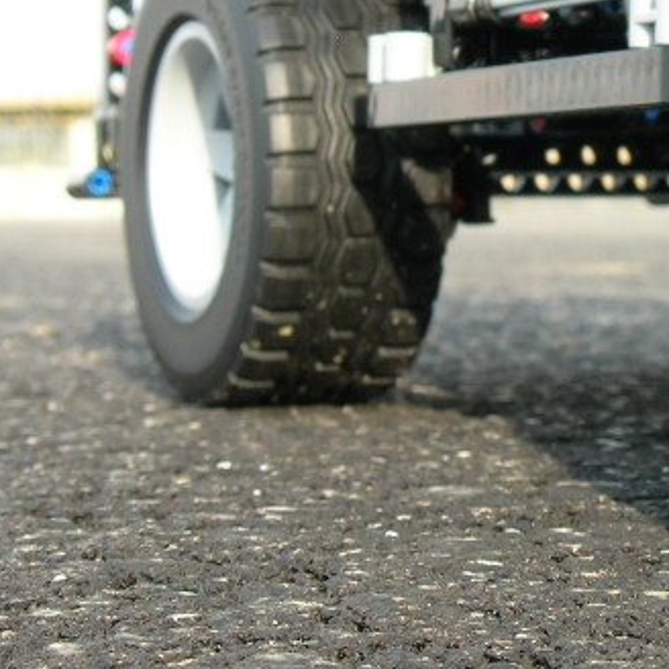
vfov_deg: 15.4
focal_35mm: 113
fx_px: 2471
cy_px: 182
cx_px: 659
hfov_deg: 15.2
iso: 64
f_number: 4.9
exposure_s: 1/105
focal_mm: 8.5
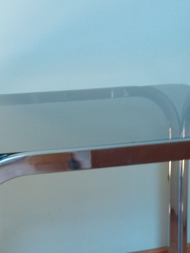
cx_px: 115
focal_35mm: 82
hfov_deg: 18.0
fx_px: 600
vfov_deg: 23.0
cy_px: 243
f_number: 1.9
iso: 64
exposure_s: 1/50
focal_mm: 3.7
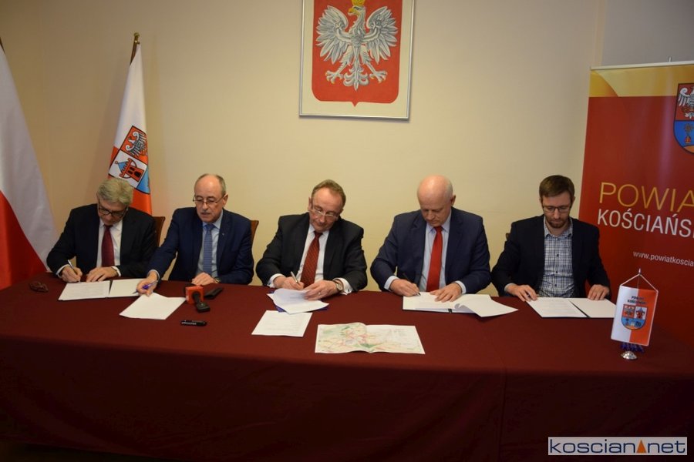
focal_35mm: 27
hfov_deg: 67.4
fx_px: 520
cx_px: 347
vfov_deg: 47.9
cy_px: 231
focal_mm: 18
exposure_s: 1/30
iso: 500
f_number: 3.5
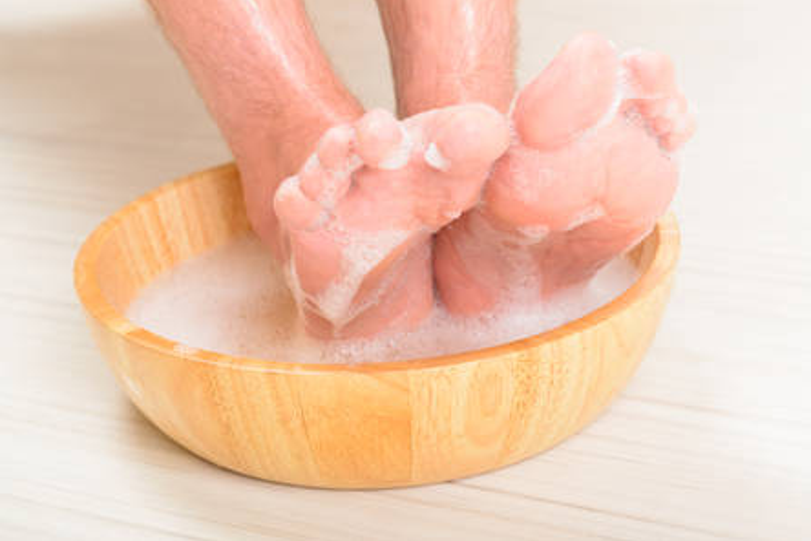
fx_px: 1599
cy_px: 270
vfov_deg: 19.2
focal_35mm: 71
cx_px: 409
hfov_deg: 28.5
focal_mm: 70
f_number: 8
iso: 160
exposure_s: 1/200
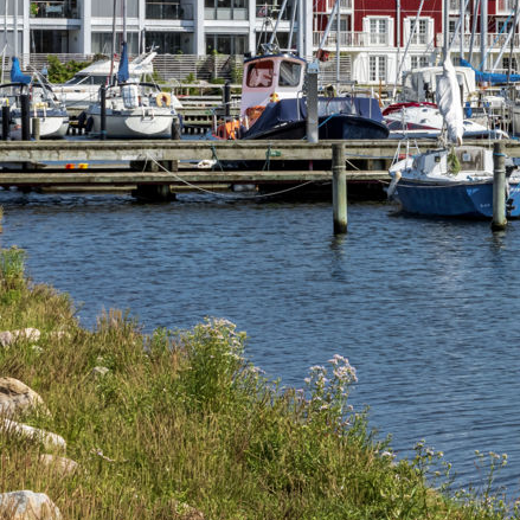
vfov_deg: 10.9
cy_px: 50
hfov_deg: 10.8
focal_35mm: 160
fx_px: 2719
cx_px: 564
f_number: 18
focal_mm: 48
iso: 200
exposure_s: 1/160
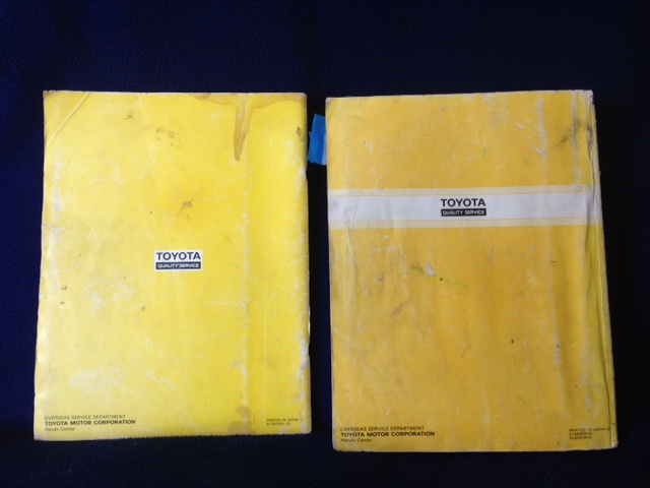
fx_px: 620
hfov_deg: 55.4
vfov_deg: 42.9
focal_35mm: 33
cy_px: 244
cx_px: 325
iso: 64
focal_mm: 4.12
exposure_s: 1/20
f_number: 2.4
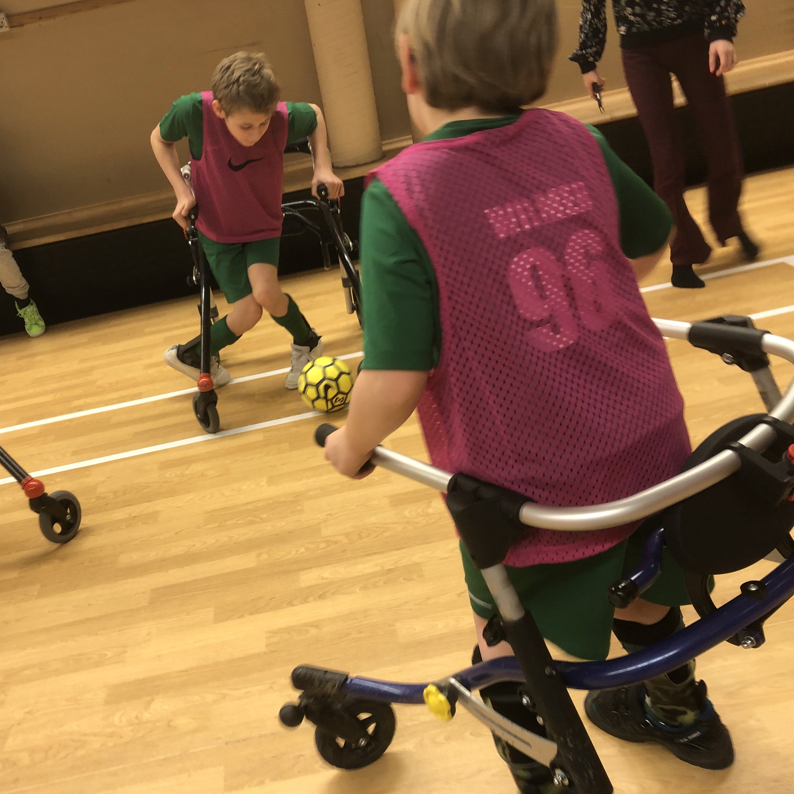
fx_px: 882
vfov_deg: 48.5
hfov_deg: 48.1
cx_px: 315
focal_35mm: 34
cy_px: 396
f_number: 1.8
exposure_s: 1/25
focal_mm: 3.99
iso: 40
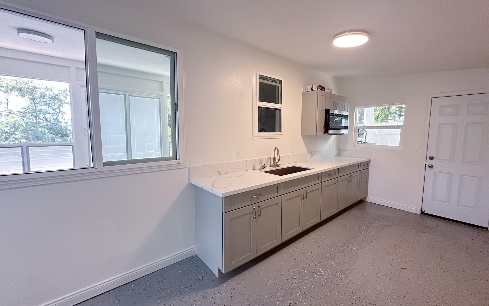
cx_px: 243
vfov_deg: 74.8
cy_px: 148
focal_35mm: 15
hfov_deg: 101.5
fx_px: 200
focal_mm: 2.22
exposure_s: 1/120
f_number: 2.2
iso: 250
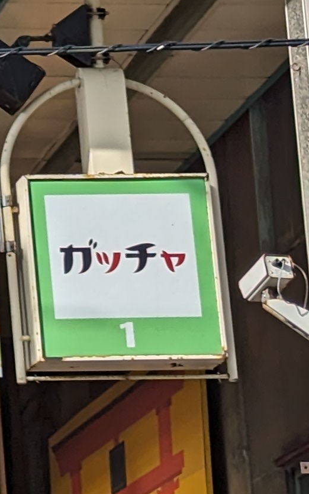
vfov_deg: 8.3
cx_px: -625
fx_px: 3354
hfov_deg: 5.0
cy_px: -149
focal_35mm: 249
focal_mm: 6.81
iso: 47
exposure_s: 1/1852
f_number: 1.85
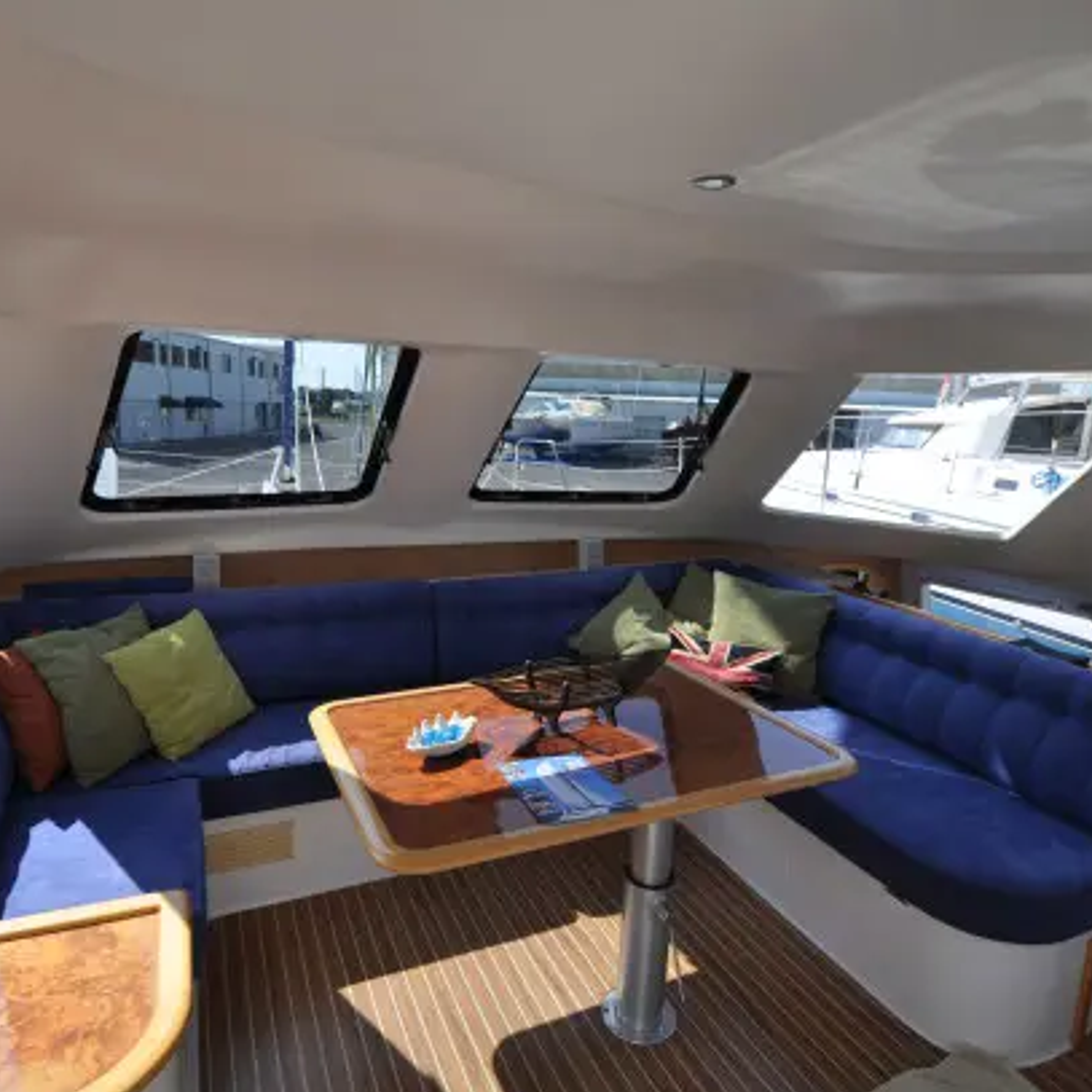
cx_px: 547
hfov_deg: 74.8
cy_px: 567
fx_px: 714
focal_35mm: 20
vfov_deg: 74.8
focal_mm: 10
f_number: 6.3
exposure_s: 1/160
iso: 200
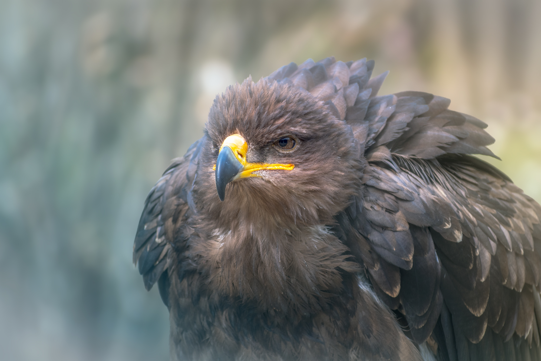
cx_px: 270
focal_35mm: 450
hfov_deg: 4.6
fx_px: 6761
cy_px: 180
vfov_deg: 3.1
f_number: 7.1
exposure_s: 1/250
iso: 160
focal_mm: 300
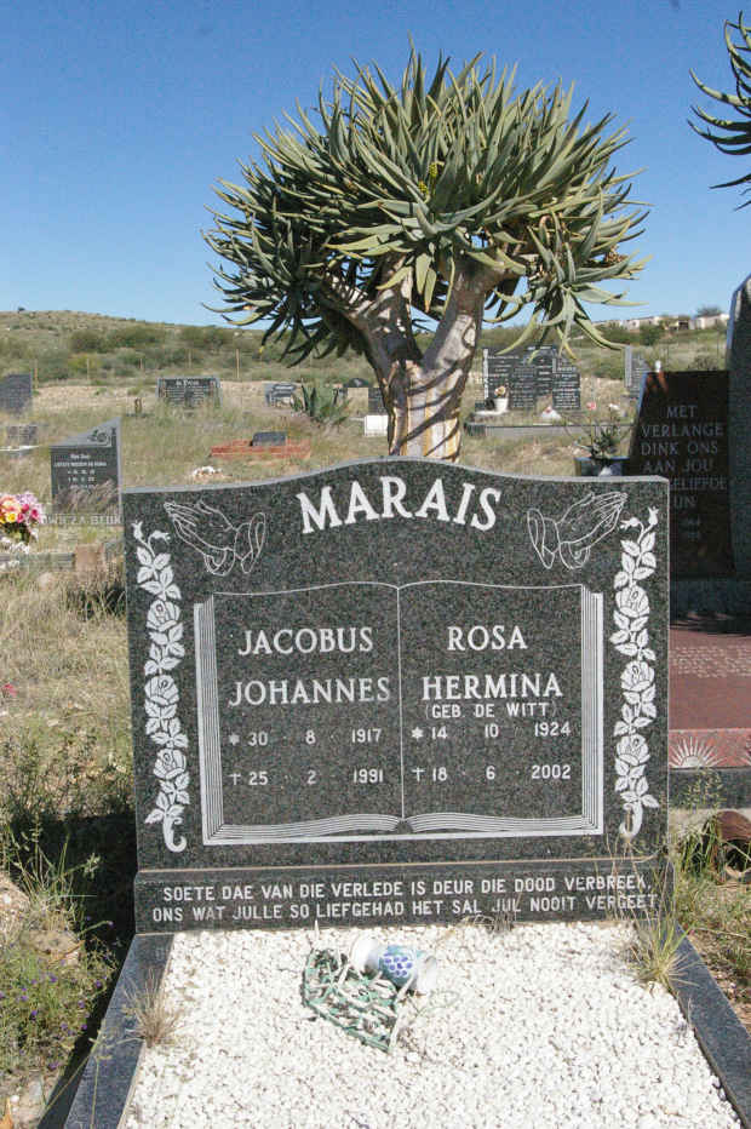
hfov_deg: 27.2
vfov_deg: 40.0
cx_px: 376
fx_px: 1551
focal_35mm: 50
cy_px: 564
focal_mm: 33
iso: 3200
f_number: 11
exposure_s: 1/4000
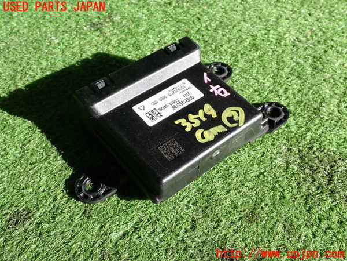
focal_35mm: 36
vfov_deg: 39.7
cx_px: 174
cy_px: 130
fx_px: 361
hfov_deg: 51.4
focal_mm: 6.37
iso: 100
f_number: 3.5
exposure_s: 1/320
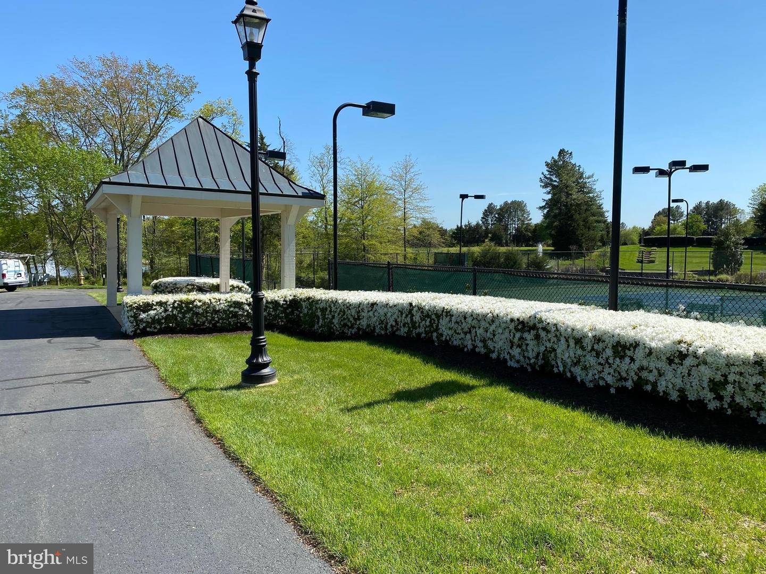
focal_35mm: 26
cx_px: 383
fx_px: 575
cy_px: 287
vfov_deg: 53.1
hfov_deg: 67.3
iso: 32
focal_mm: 4.25
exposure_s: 1/2358
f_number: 1.8
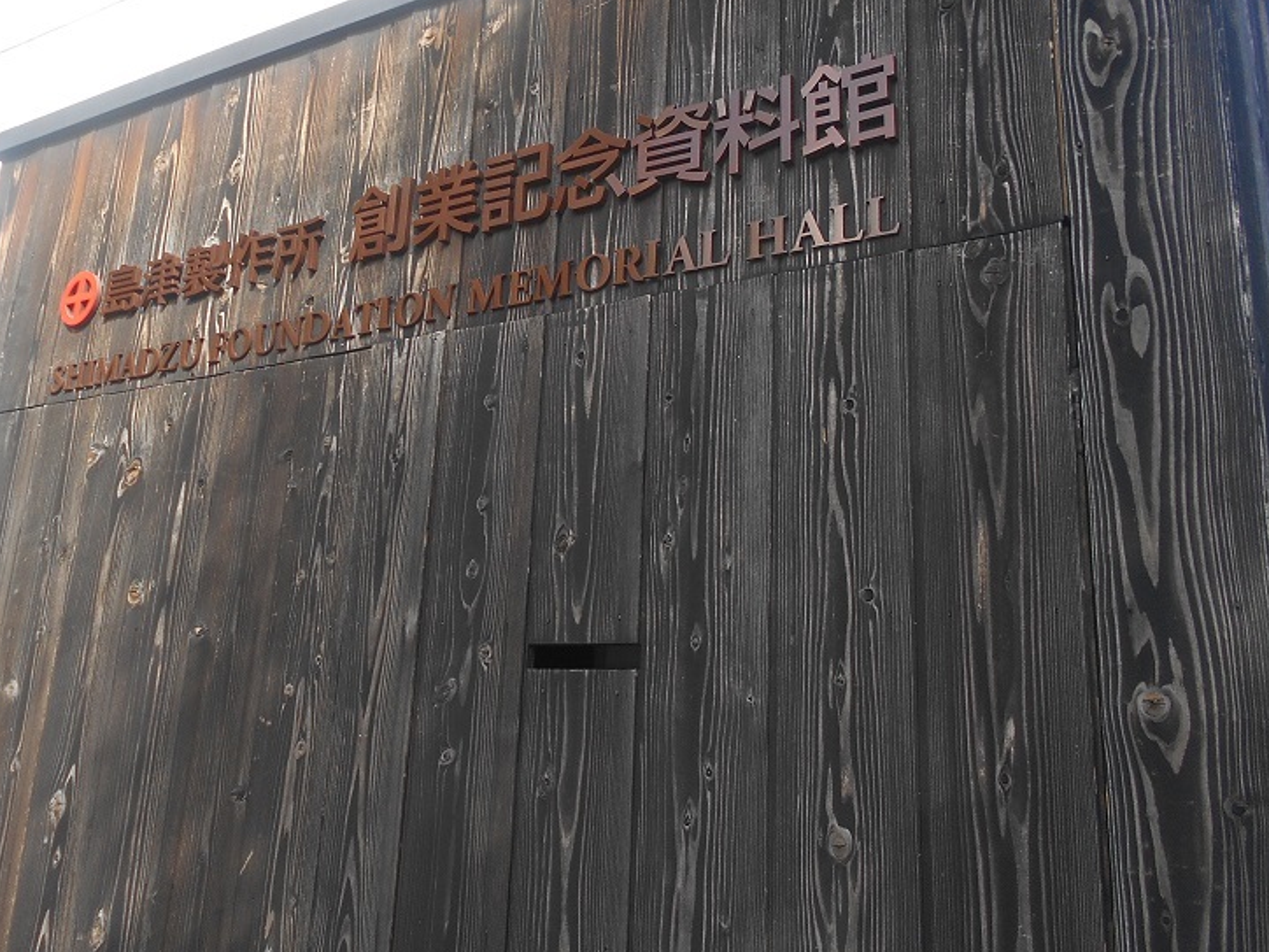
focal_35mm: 37
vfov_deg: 38.3
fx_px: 1356
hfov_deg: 49.6
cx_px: 471
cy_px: 322
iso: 80
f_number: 3.2
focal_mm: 4.6
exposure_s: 1/200
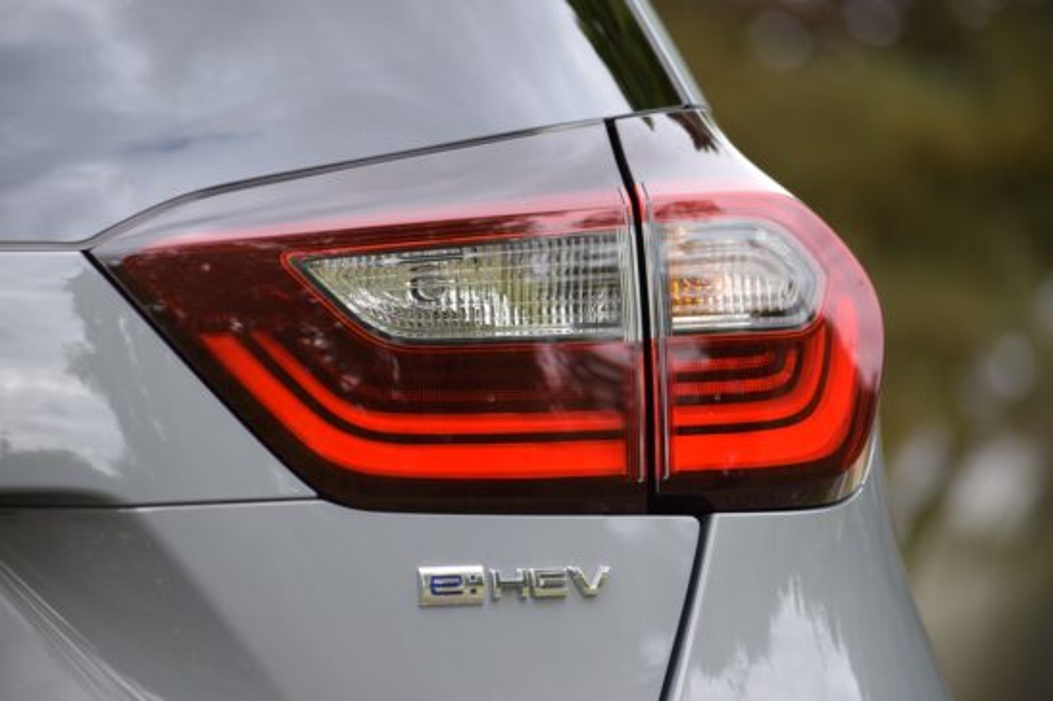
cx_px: 526
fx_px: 7237
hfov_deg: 8.3
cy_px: 350
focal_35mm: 248
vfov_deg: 5.5
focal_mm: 165
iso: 400
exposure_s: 1/250
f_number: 5
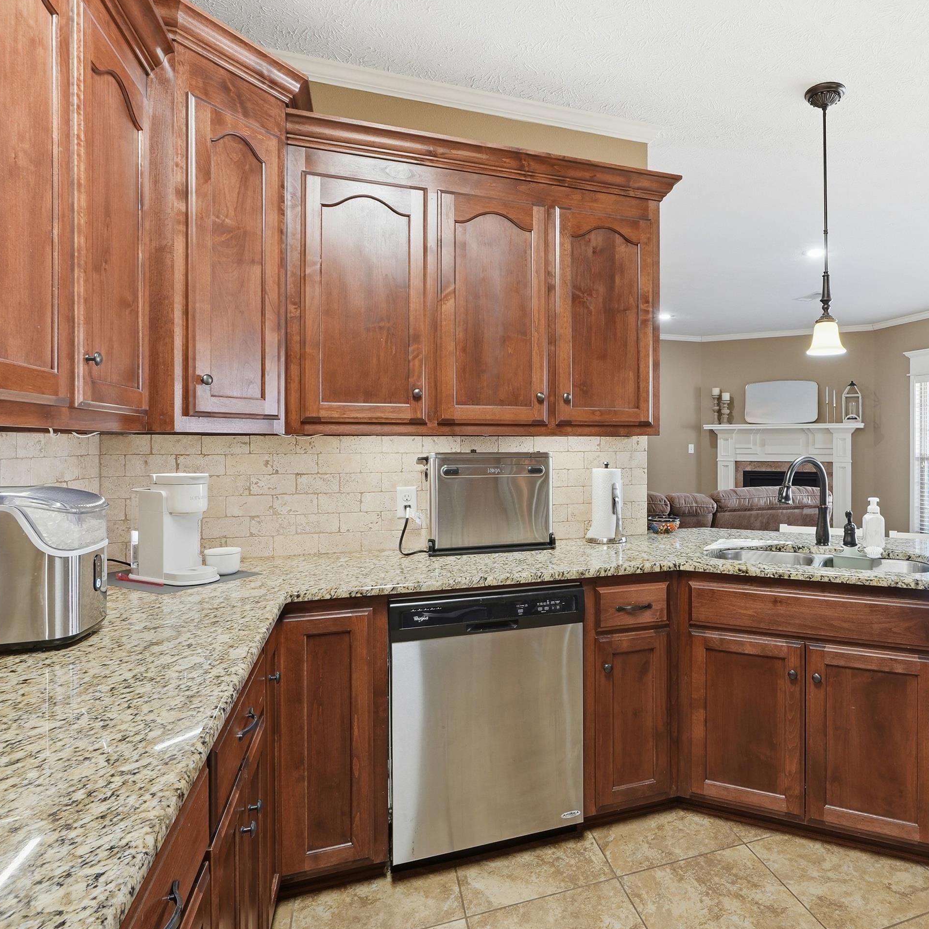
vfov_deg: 74.8
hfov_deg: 72.7
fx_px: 607
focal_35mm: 20
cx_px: 615
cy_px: 456
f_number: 9
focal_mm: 10
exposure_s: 1/25
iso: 250
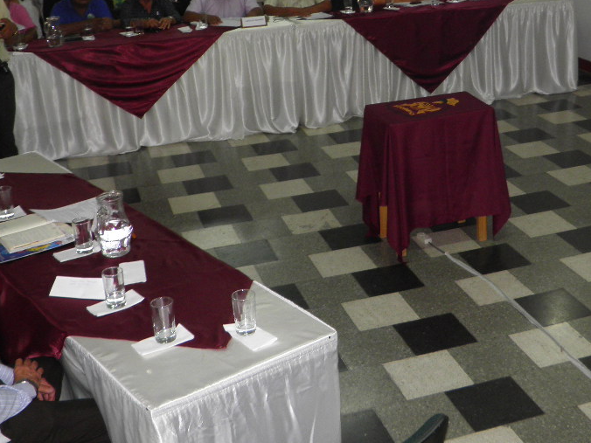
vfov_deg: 27.2
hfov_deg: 36.0
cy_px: 114
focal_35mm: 53
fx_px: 905
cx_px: 368
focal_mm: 4.9
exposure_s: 1/30
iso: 100
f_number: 2.8
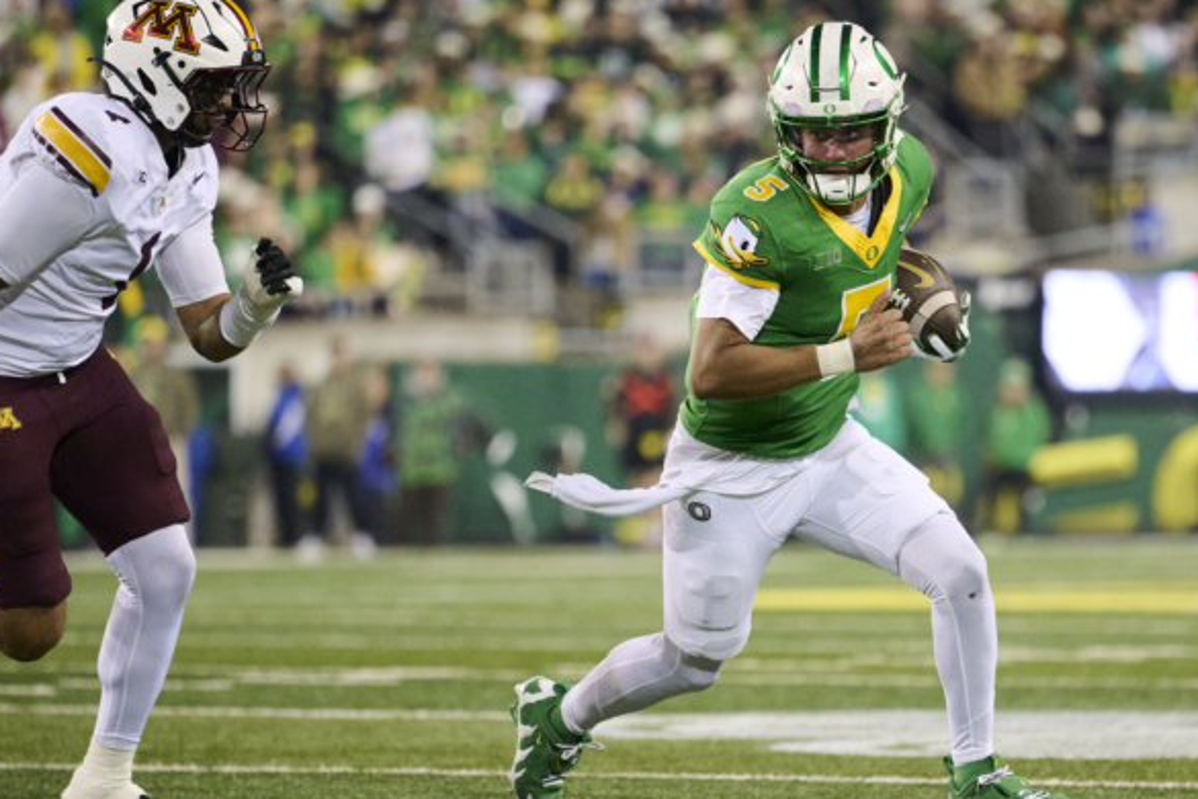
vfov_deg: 5.5
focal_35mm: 249
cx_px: 549
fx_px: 8286
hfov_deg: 8.3
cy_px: 441
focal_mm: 185
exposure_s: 1/2000
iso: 5000
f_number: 2.8
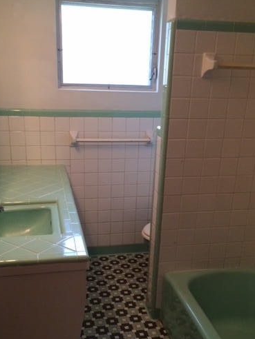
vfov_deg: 47.6
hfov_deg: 36.8
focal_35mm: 39
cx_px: 124
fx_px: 383
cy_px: 203
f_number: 2.2
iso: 64
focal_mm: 4.12
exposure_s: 1/30
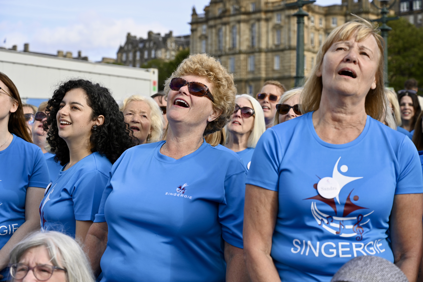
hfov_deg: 28.8
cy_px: 141
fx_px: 822
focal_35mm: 70
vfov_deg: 19.5
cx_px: 212
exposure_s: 1/250
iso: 100
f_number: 5.6
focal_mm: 70
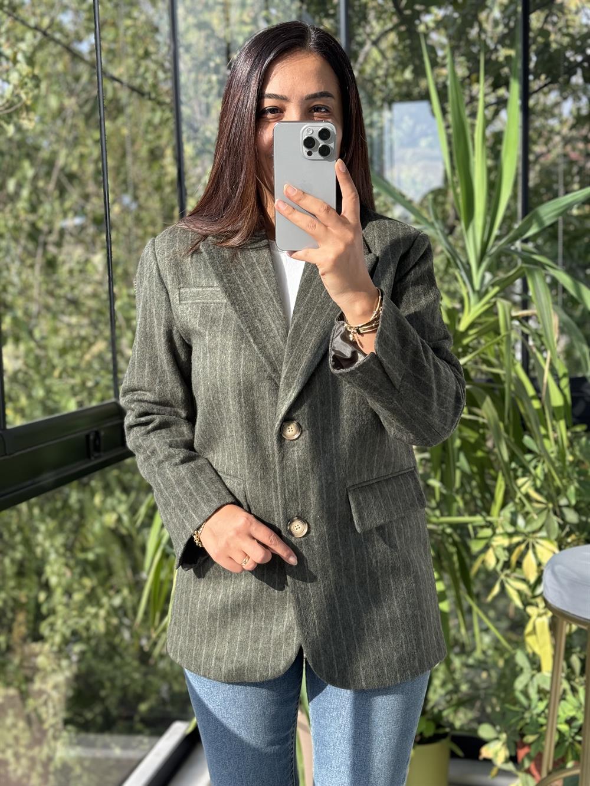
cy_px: 393
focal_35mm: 48
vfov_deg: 39.7
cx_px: 295
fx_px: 1091
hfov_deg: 30.3
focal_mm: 6.76
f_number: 1.78
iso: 64
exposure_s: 1/553
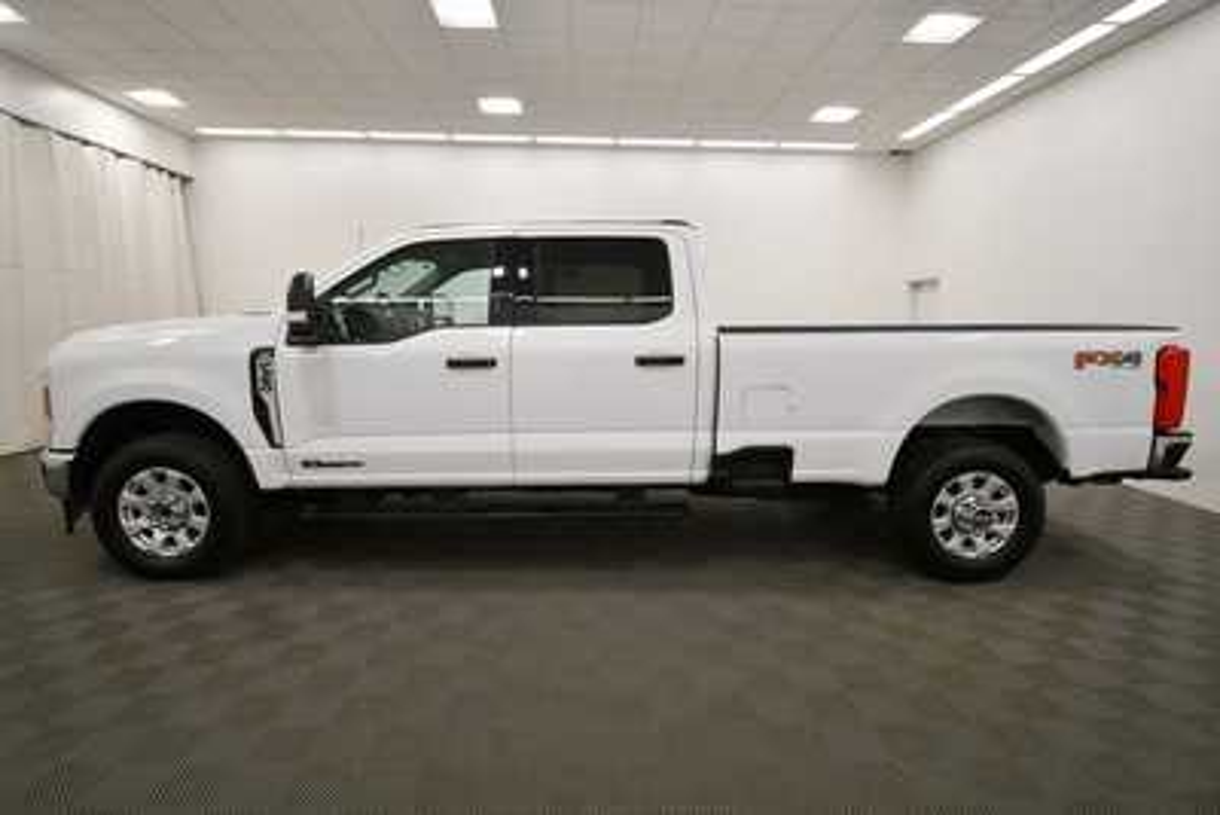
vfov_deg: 67.4
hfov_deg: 90.0
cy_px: 408
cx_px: 610
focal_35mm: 18
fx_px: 610
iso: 640
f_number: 4.8
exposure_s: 1/250
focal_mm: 12
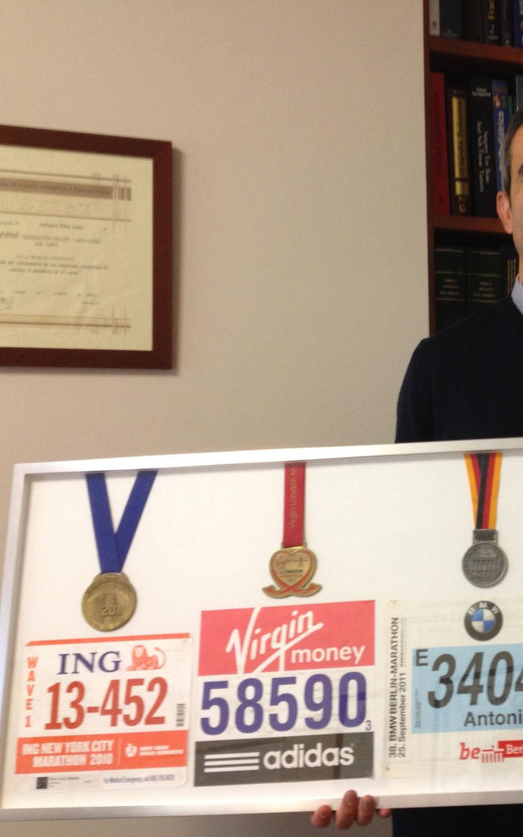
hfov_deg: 24.5
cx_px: 539
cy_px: 420
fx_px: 1140
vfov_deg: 40.3
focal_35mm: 50
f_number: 2.4
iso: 80
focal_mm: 4.28
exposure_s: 1/20
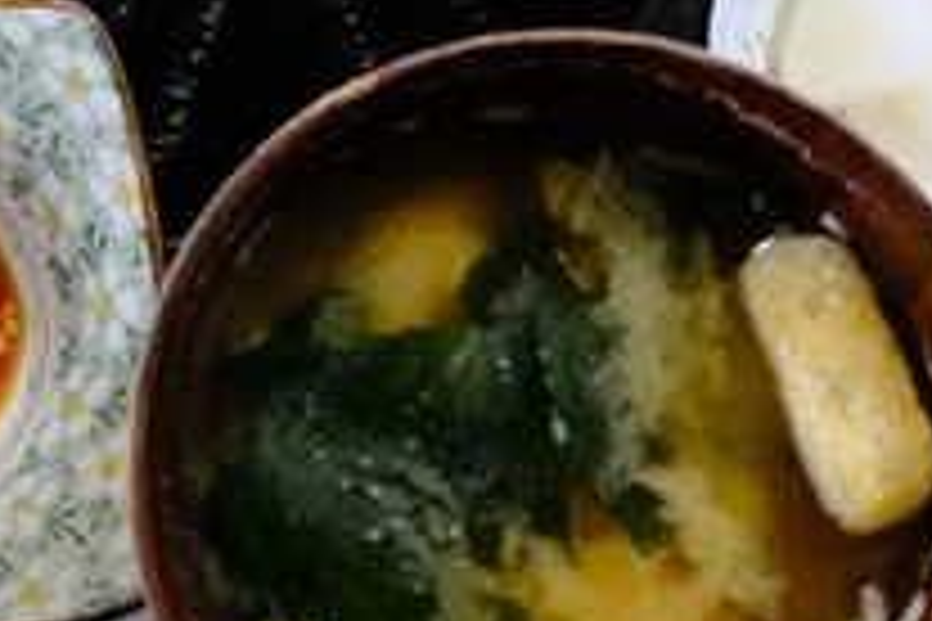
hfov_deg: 21.4
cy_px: -4
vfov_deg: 14.9
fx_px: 2330
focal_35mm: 90
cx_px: -108
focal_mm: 20.5
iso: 12800
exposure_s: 1/110
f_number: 3.6
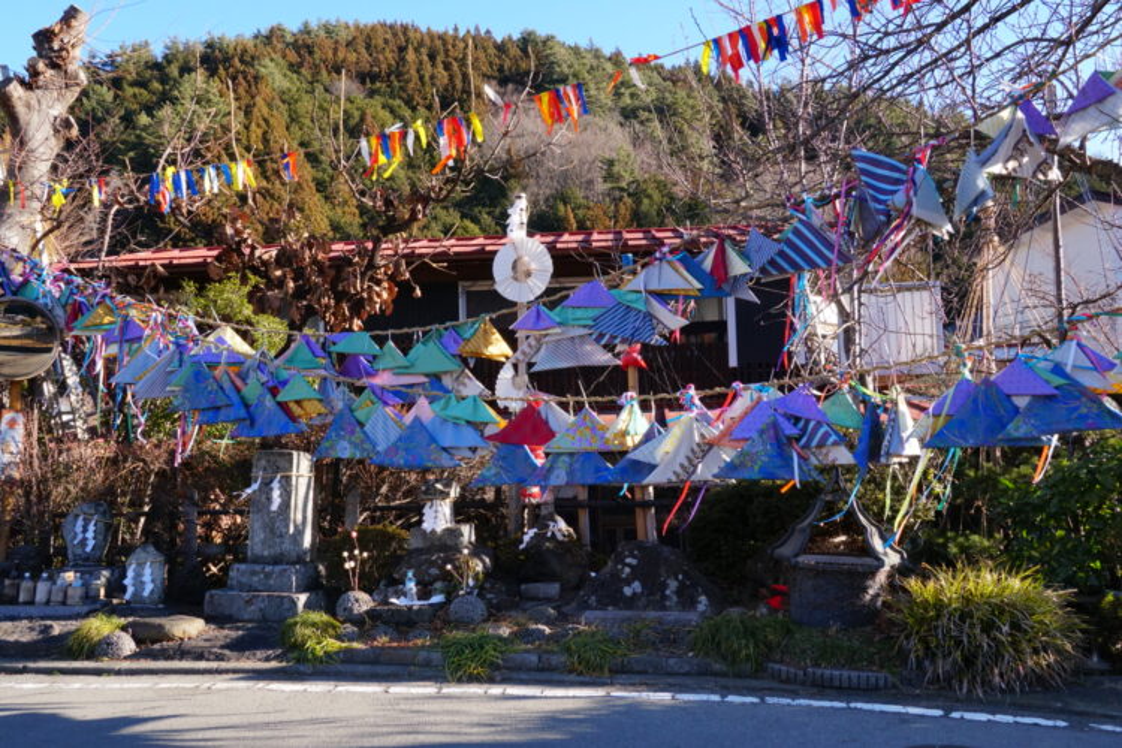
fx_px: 1075
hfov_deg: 55.1
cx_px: 561
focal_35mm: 34
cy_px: 374
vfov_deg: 38.4
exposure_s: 1/160
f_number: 13
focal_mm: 23
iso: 640
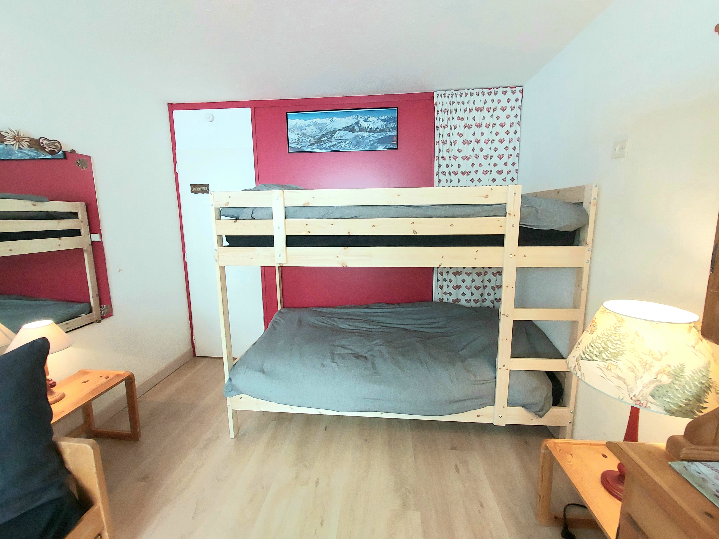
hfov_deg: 106.2
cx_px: 360
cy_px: 270
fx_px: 270
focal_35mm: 13
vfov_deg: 89.9
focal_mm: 1.42
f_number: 2.2
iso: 80
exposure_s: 1/50
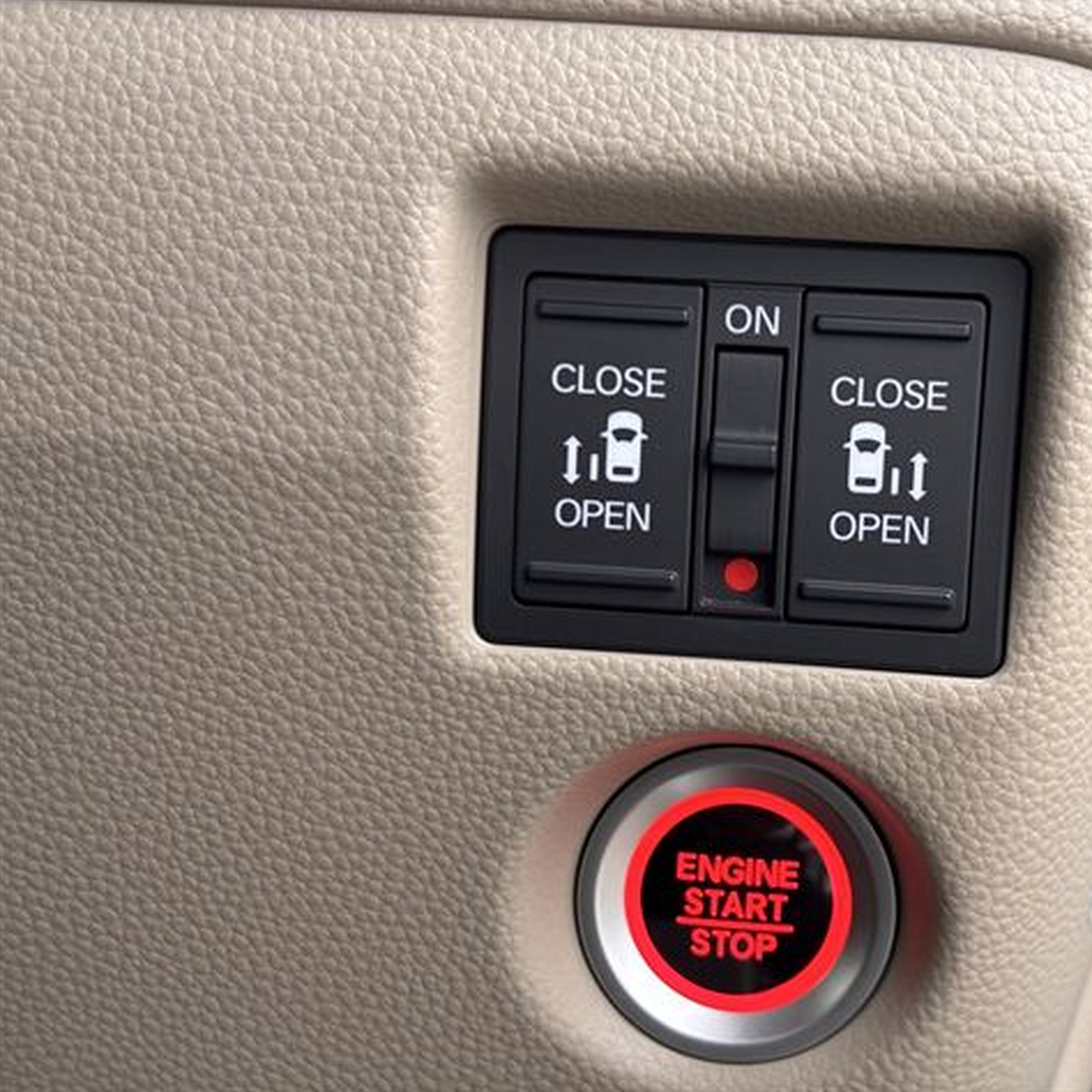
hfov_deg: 27.5
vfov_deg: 27.7
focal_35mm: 62
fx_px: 2213
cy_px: 546
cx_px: 735
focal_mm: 5.96
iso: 100
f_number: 1.6
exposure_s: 1/60
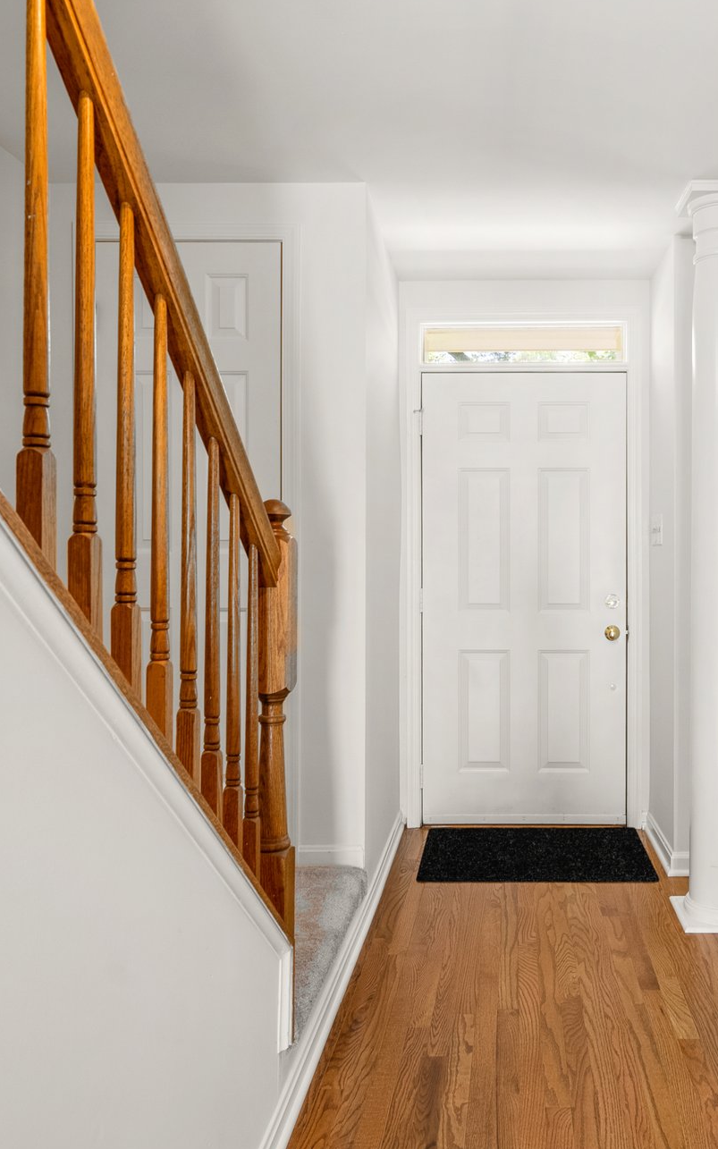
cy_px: 570
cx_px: 499
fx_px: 814
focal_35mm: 26
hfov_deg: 46.6
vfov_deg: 70.4
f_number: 8
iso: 250
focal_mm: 16
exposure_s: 1
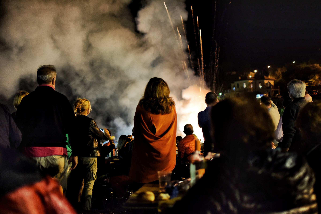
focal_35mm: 52
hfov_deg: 37.9
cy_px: 107
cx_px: 160
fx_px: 468
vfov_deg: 25.8
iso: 1000
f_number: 1.8
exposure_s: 1/60
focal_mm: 35
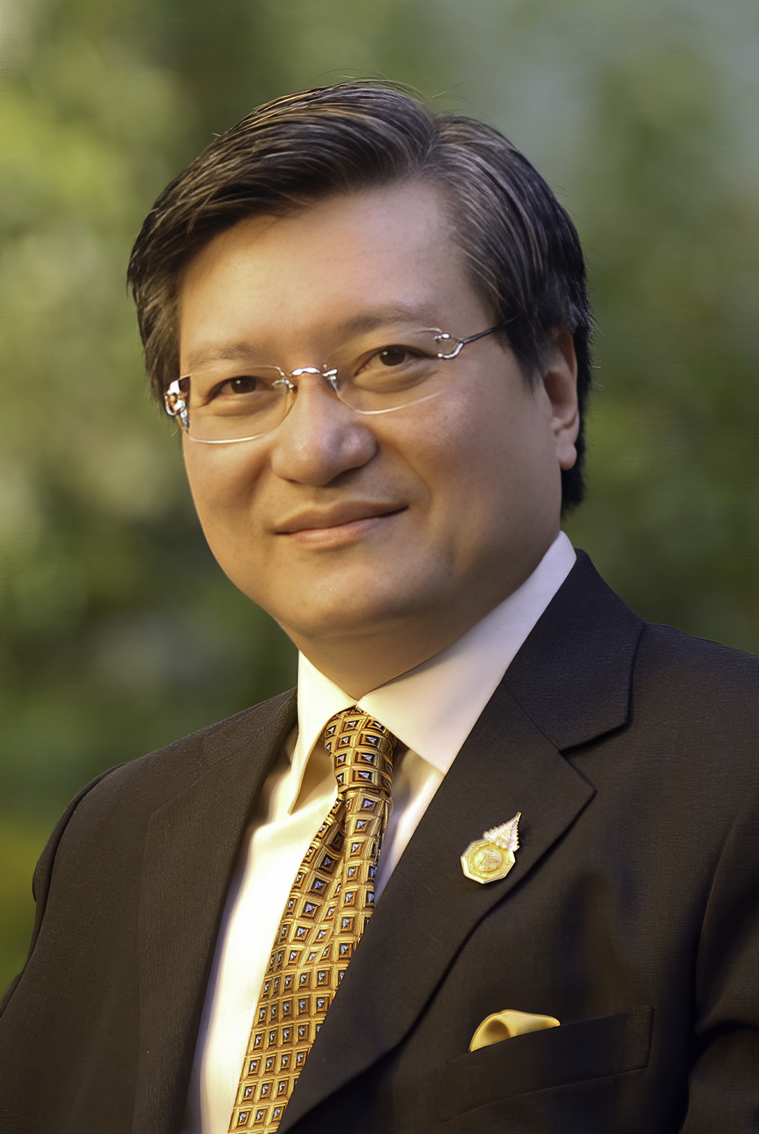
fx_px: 7330
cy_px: 567
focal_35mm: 232
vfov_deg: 8.8
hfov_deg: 5.9
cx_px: 380
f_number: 2.8
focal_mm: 155
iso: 100
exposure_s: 1/200
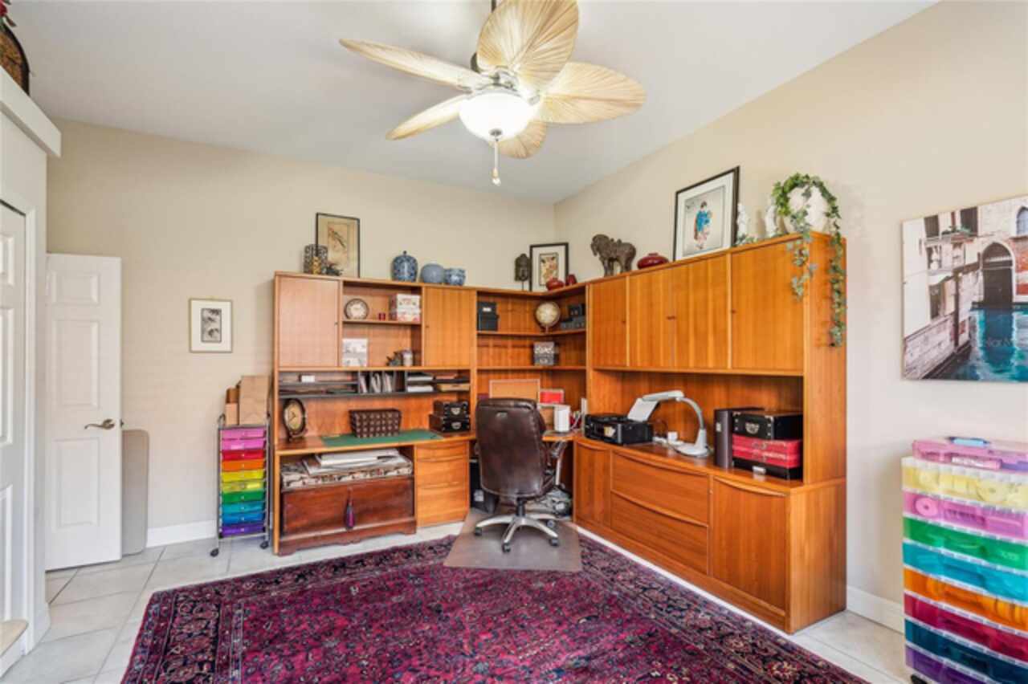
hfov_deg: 96.8
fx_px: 457
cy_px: 342
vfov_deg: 73.7
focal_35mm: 16
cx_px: 514
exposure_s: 1/2
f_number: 8
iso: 400
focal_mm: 16
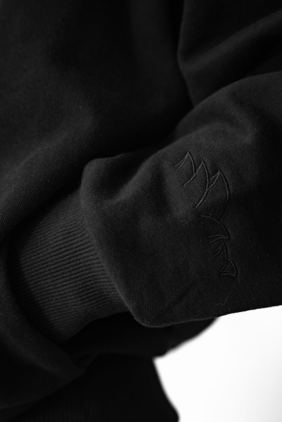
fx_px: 822
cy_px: 211
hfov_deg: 19.5
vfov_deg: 28.8
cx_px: 141
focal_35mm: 70
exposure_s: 1/250
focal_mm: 70
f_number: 4
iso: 640
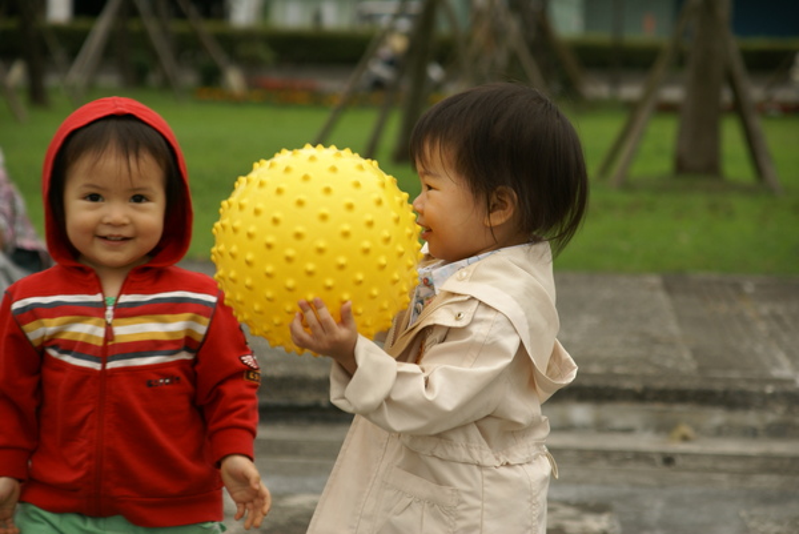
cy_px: 267
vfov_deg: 11.4
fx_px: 2665
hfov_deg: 17.0
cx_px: 400
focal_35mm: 120
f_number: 4.5
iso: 100
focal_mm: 80
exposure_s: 1/125
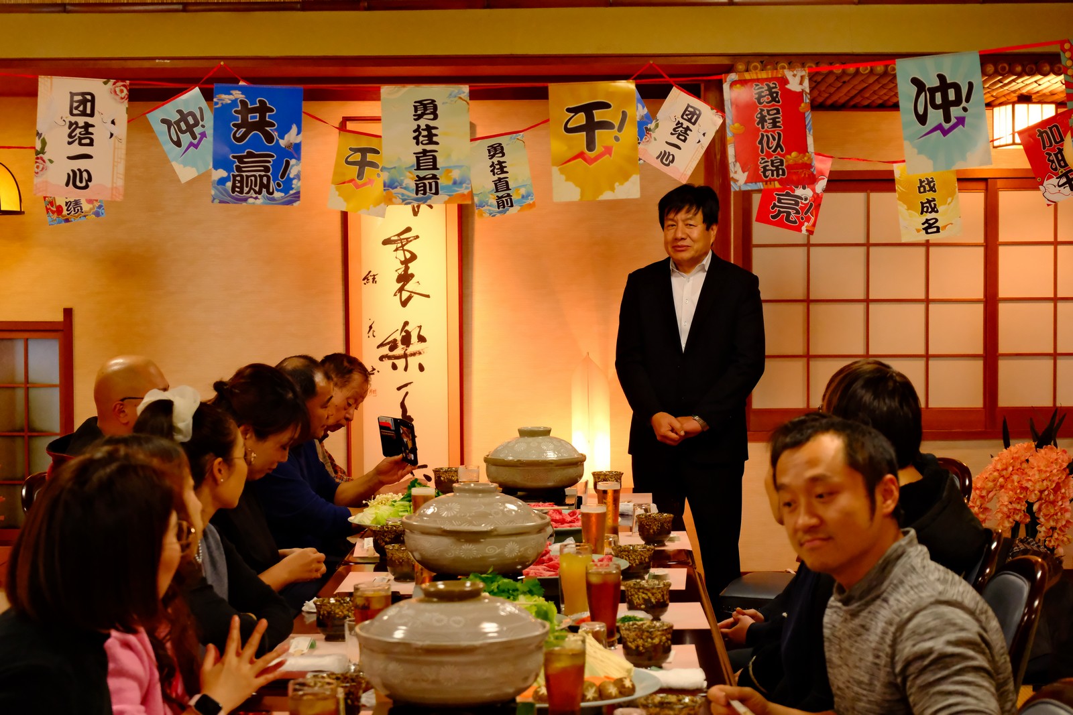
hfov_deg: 27.0
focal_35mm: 75
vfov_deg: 18.2
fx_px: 2235
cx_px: 536
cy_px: 358
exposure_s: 1/128
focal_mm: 50
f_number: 4.8
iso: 4000
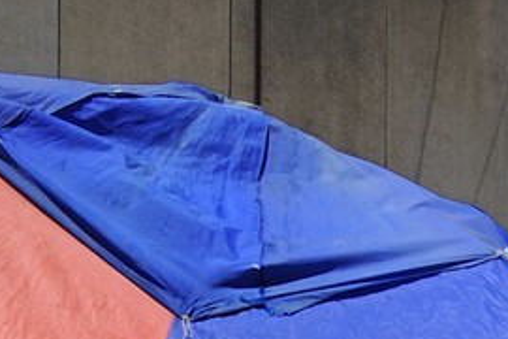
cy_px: 603
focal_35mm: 154
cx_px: 1281
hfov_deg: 10.9
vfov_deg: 8.6
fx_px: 2173
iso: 320
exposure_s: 1/250
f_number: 16
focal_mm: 26
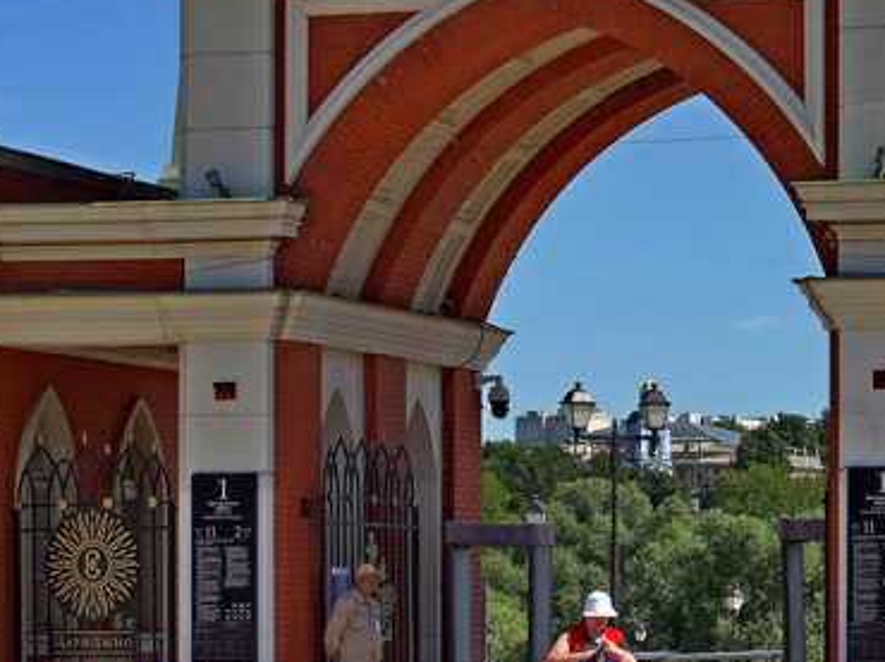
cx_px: 730
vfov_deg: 9.5
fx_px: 3986
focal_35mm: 156
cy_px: 545
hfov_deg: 12.6
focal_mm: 50
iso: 100
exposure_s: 1/320
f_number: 8
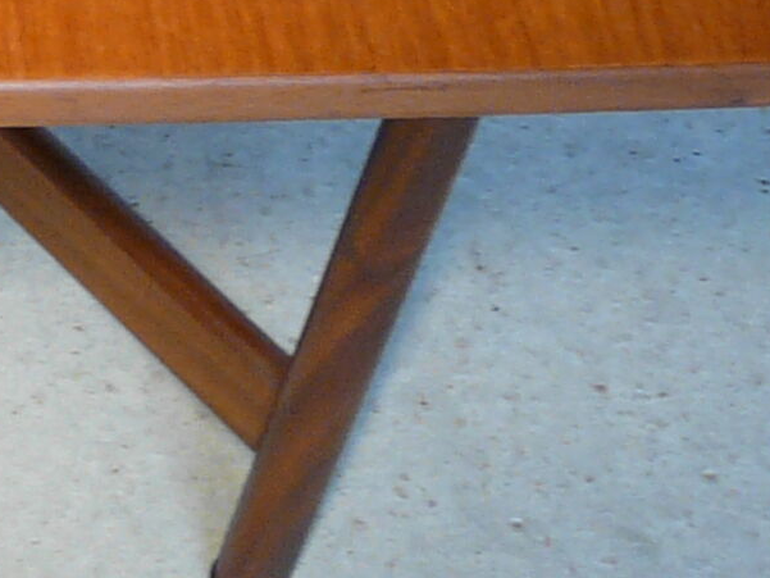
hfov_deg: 11.8
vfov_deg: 9.4
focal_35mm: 152
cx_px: -715
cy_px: -427
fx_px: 3382
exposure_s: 1/50
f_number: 2.8
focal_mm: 4.6
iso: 100
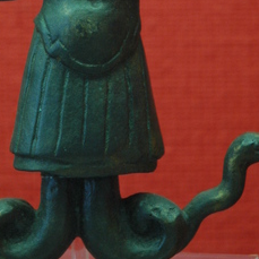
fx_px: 2184
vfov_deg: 6.8
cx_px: 87
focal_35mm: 258
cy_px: -3
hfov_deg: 6.8
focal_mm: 70
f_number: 4.5
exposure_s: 1/30
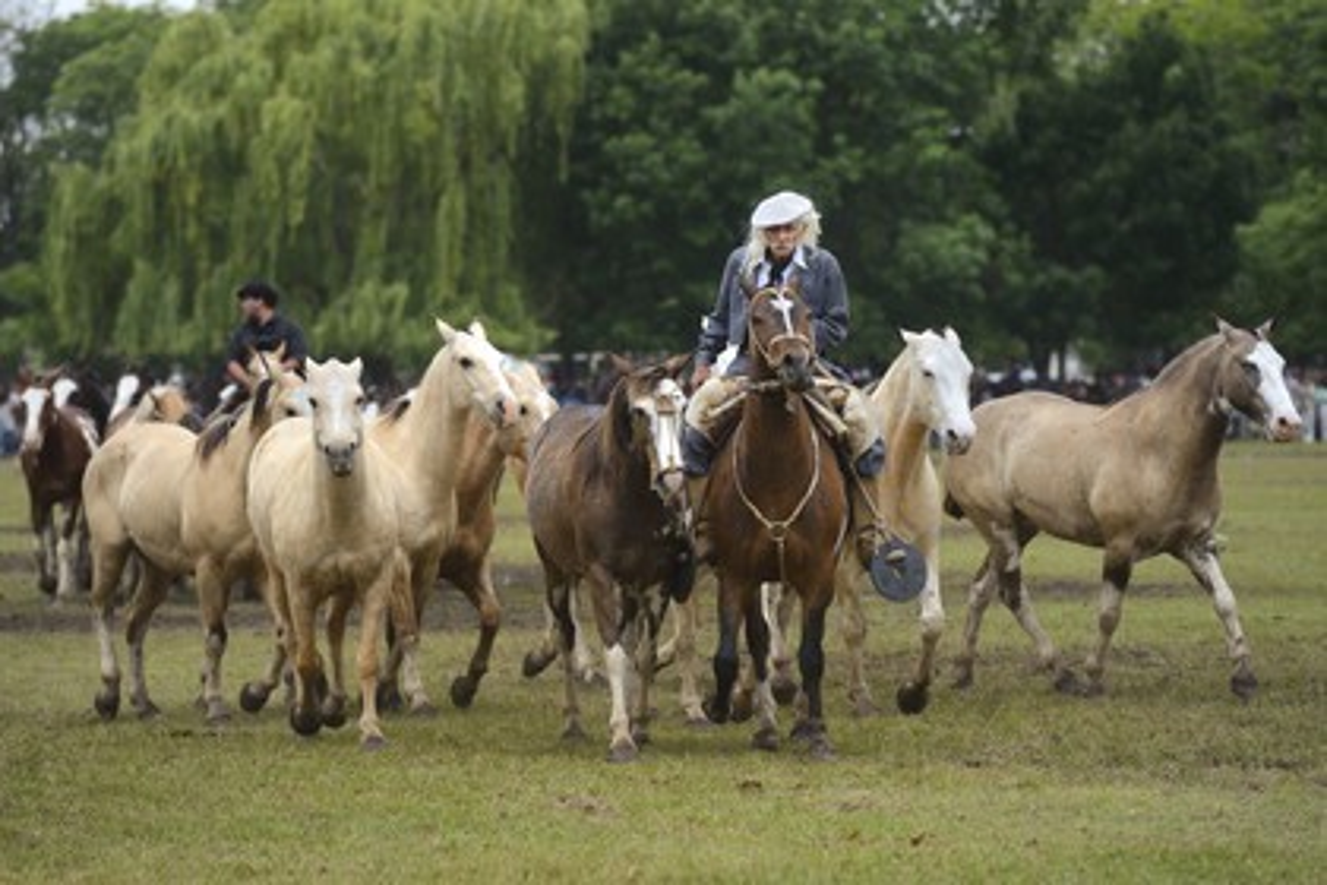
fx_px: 7372
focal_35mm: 200
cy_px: 442
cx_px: 664
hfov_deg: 10.3
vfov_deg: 6.9
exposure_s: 1/640
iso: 400
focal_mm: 200
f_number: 5
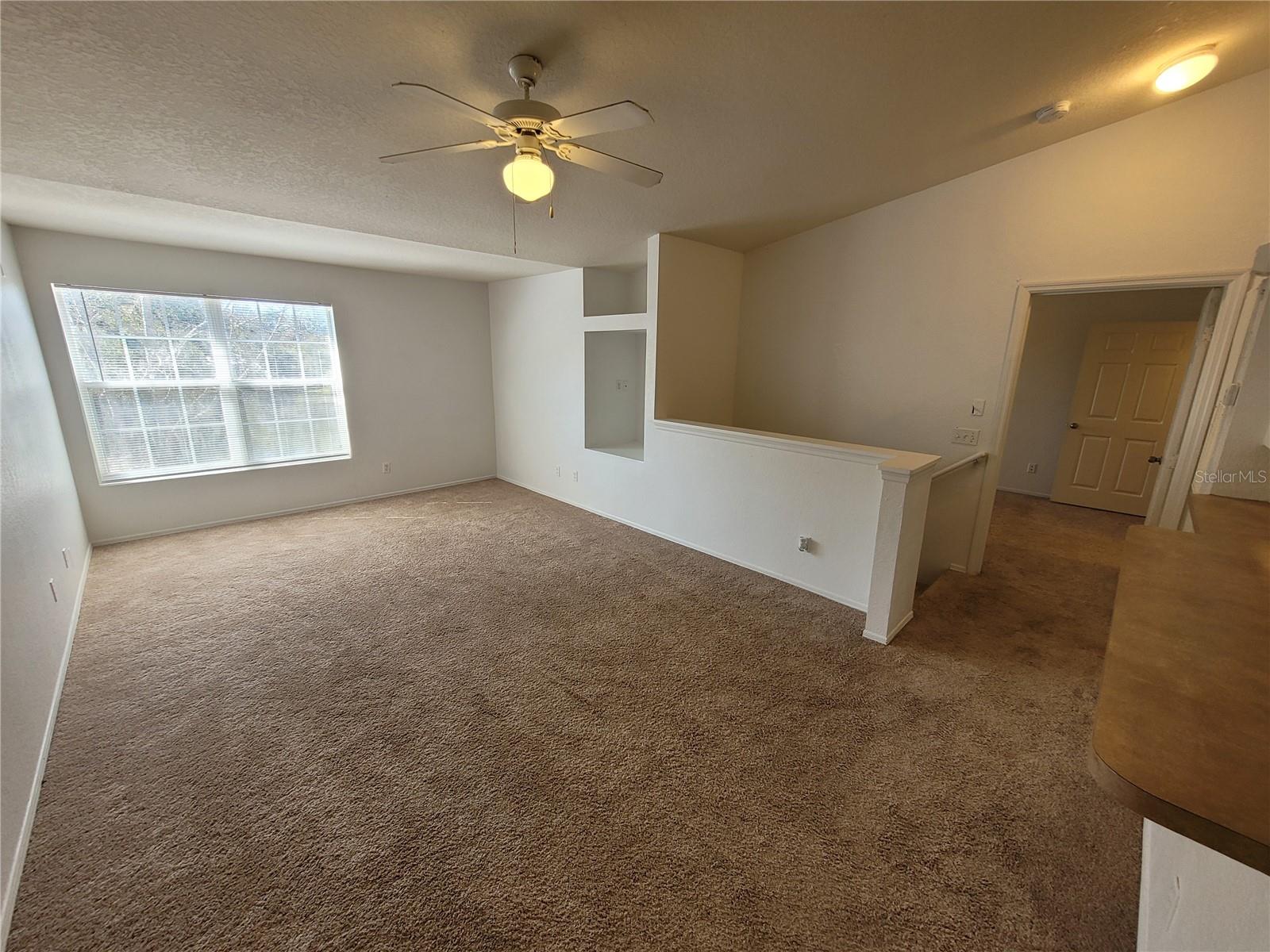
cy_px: 476
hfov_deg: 106.2
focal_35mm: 13
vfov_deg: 89.9
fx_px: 477
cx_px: 635
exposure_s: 1/60
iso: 64
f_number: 2.2
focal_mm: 1.74
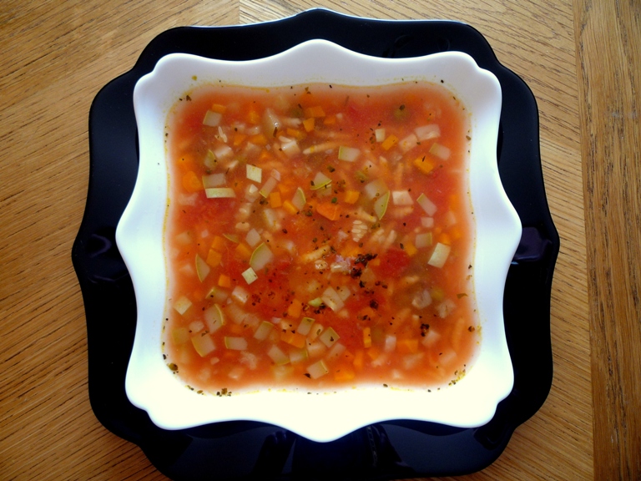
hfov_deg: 60.0
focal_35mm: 30
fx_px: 556
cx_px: 320
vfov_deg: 46.8
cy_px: 240
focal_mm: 5.2
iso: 100
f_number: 3.3
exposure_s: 1/30
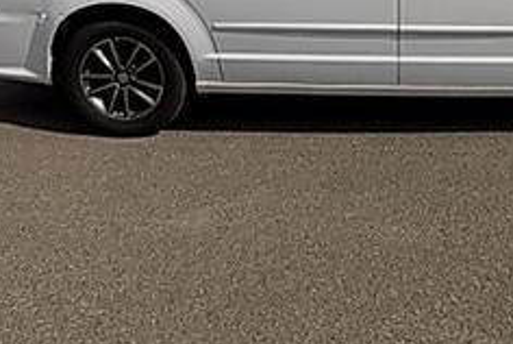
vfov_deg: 25.1
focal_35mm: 51
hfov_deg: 38.2
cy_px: -9
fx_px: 728
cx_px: 356
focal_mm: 4
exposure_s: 1/1500
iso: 80
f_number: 3.1
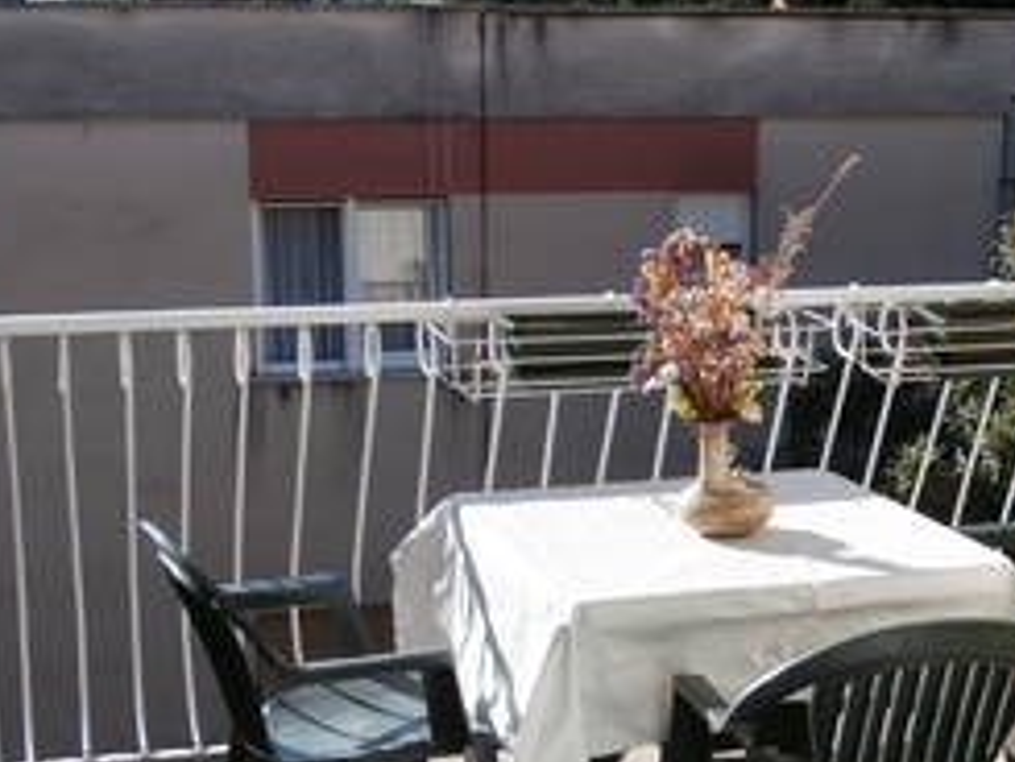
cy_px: 505
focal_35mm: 69
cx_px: 630
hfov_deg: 28.1
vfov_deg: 21.3
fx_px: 2024
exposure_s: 1/400
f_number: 4.2
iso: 100
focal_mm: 8.29
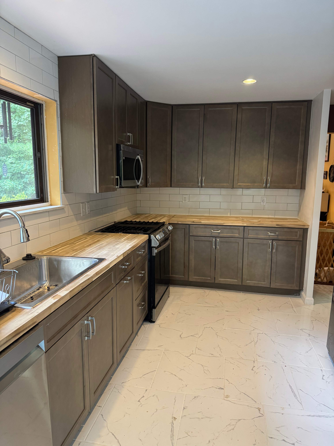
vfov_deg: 71.6
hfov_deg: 56.8
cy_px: 223
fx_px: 309
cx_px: 167
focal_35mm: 24
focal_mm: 6.76
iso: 250
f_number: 1.78
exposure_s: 1/60
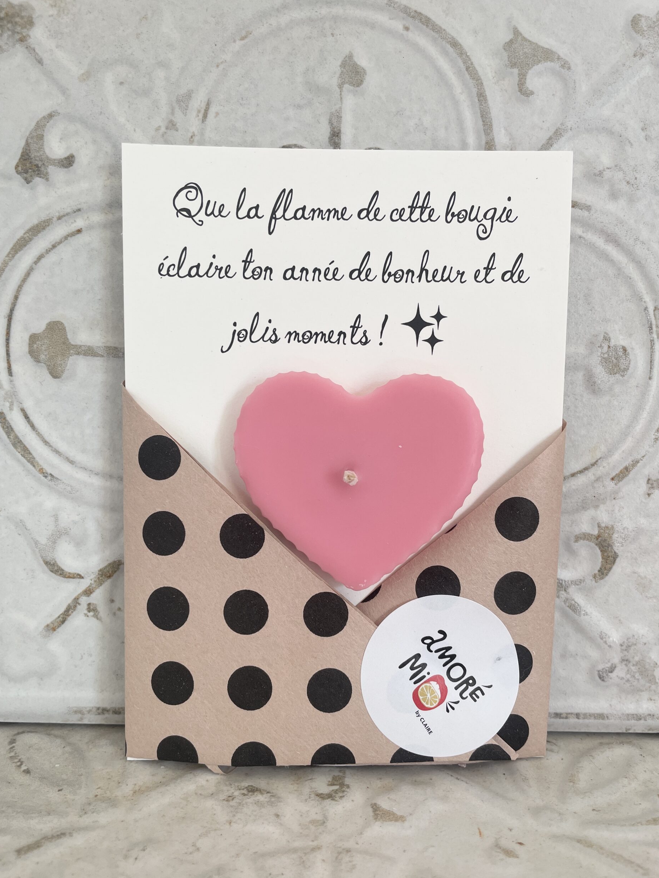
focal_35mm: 27
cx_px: 334
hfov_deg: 51.4
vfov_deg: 65.3
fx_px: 685
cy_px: 454
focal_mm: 4.2
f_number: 1.6
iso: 64
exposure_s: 1/121
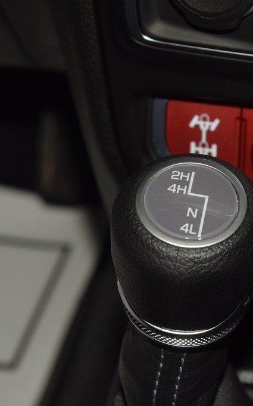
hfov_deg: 8.1
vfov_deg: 13.0
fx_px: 1778
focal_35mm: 161
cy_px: 203
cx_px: 193
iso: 100
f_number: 8
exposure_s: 1/125
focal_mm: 70
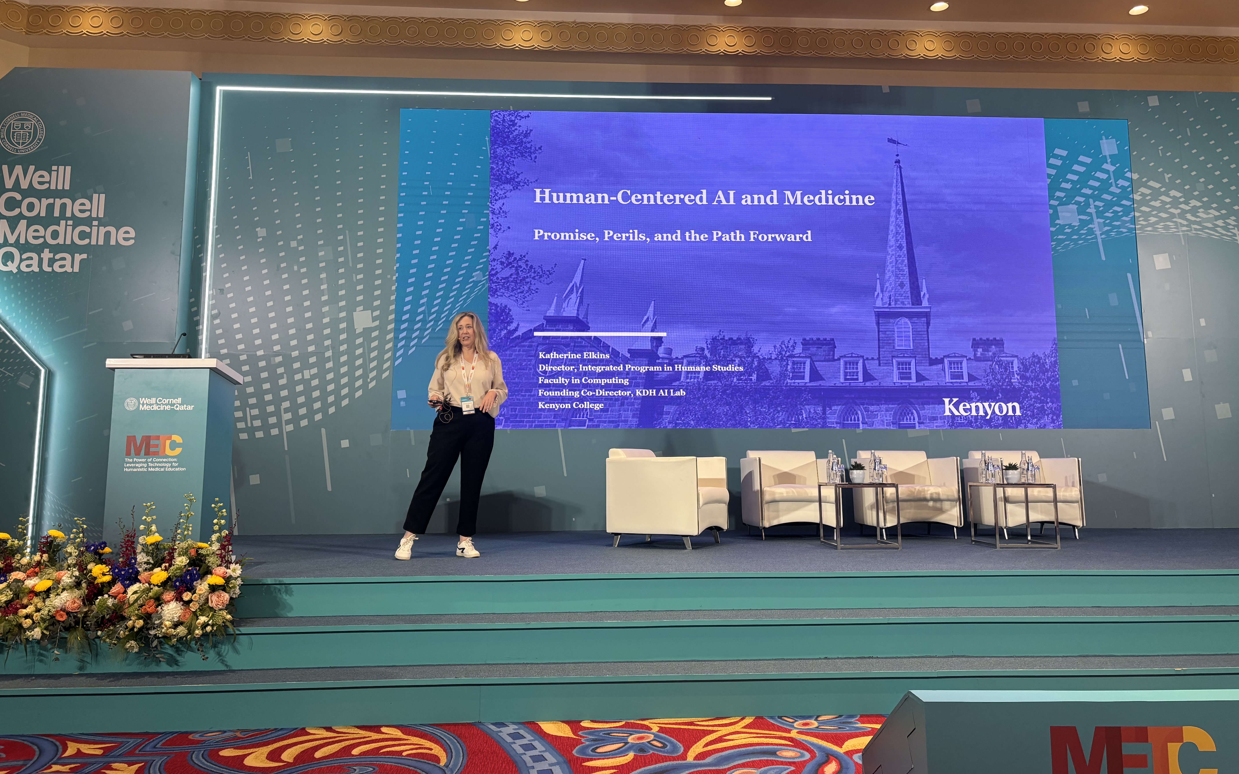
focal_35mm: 28
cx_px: 627
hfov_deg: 66.5
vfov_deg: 44.4
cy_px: 331
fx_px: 945
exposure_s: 1/120
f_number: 1.6
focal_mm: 5.96
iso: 125
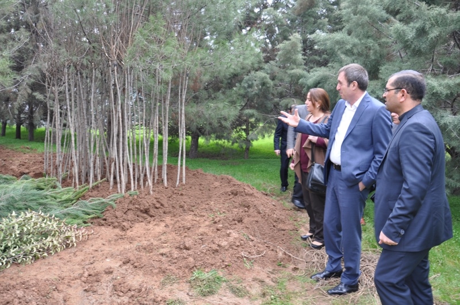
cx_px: 230
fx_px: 345
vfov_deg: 47.8
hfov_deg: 67.5
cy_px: 152
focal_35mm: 27
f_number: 6.3
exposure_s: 1/40
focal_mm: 18
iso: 200
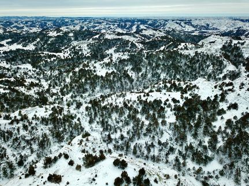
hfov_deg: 67.3
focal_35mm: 26
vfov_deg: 53.0
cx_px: 124
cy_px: 93
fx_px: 187
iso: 100
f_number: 2.2
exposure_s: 1/890
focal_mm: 4.7
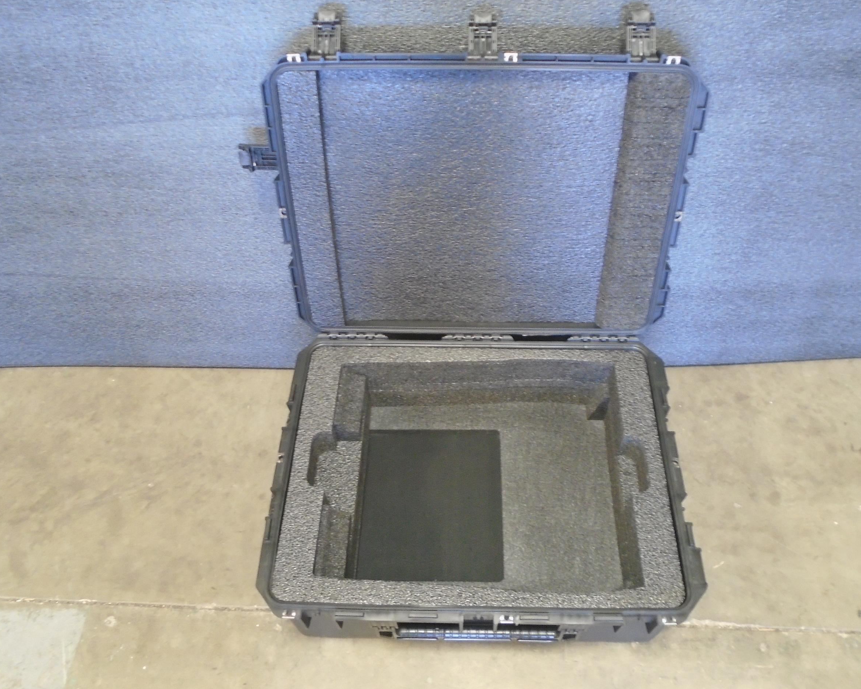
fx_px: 713
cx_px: 459
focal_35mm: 28
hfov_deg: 62.2
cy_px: 337
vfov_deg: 51.5
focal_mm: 4.6
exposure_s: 1/10
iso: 400
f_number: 3.2
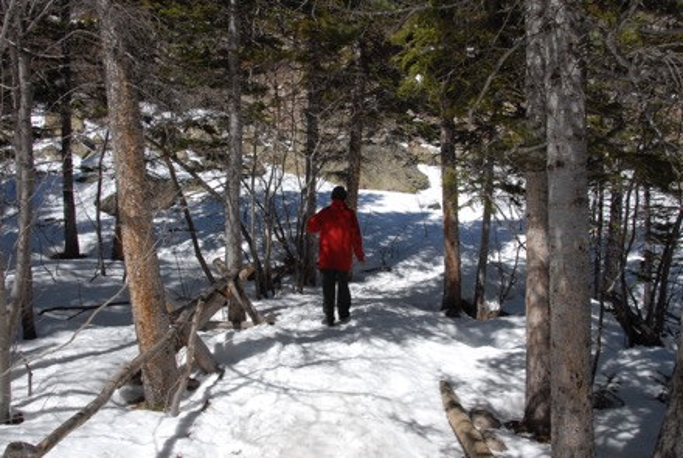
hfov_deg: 57.1
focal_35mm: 33
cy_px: 229
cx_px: 342
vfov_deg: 40.1
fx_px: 627
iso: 250
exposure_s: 1/400
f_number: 11
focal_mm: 22
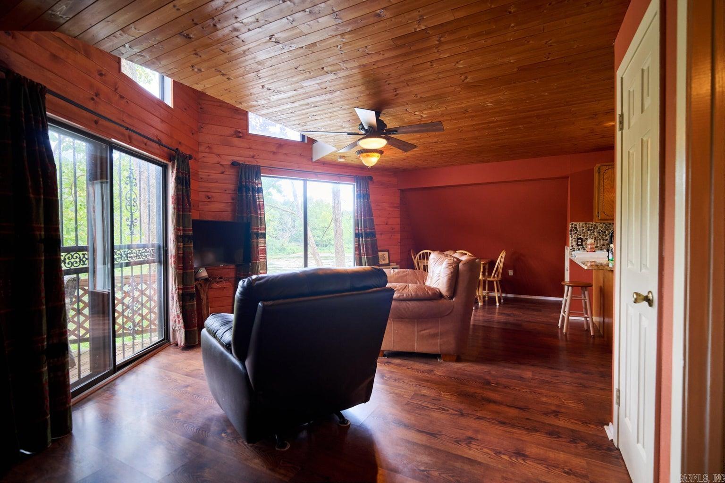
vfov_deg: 73.7
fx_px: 322
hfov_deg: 96.7
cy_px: 242
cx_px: 362
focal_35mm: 16
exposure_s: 1/50
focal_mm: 16
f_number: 3.2
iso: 1600
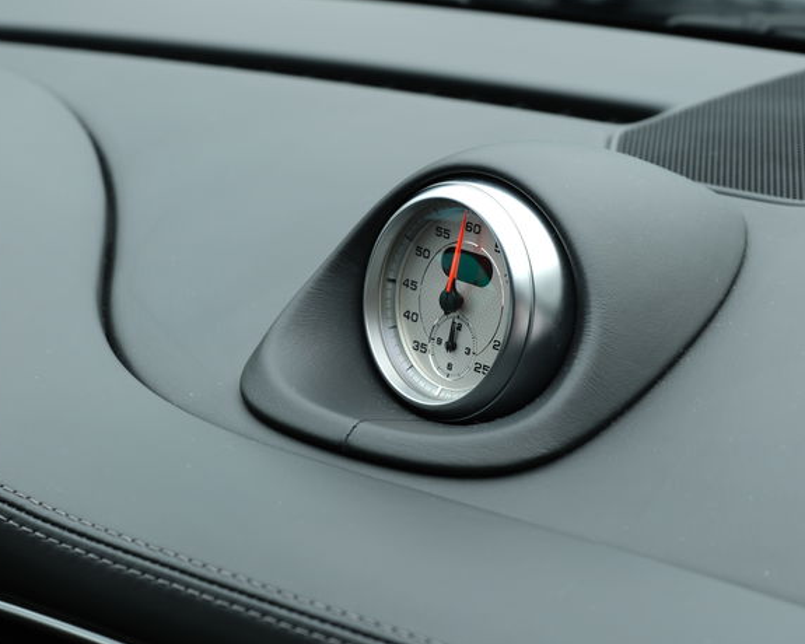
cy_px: 310
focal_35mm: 94
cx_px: 427
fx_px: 2240
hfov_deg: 20.4
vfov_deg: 16.4
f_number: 5.6
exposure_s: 1/100
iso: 125
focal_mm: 50
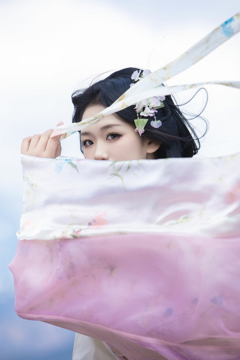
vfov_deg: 11.9
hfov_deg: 8.0
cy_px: 181
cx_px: 120
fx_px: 1720
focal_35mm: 172
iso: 100
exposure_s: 1/1250
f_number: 5
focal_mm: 170
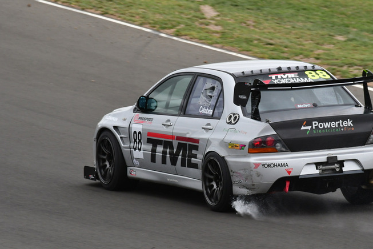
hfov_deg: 2.6
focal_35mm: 808
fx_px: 8375
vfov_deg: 1.7
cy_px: 111
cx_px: 202
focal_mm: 440
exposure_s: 1/640
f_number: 11
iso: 800
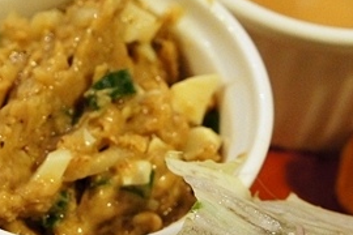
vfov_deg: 9.1
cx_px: 10
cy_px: 148
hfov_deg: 13.5
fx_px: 1471
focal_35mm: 150
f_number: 5.6
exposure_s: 1/40
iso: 1600
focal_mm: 30
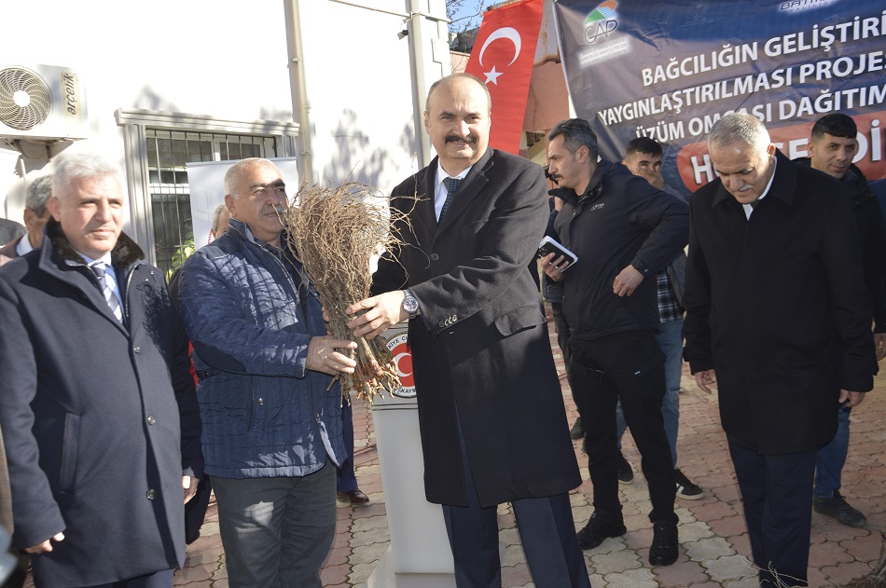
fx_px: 811
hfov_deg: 57.3
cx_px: 443
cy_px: 294
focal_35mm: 33
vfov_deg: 39.9
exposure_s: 1/200
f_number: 5.6
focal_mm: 22
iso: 100
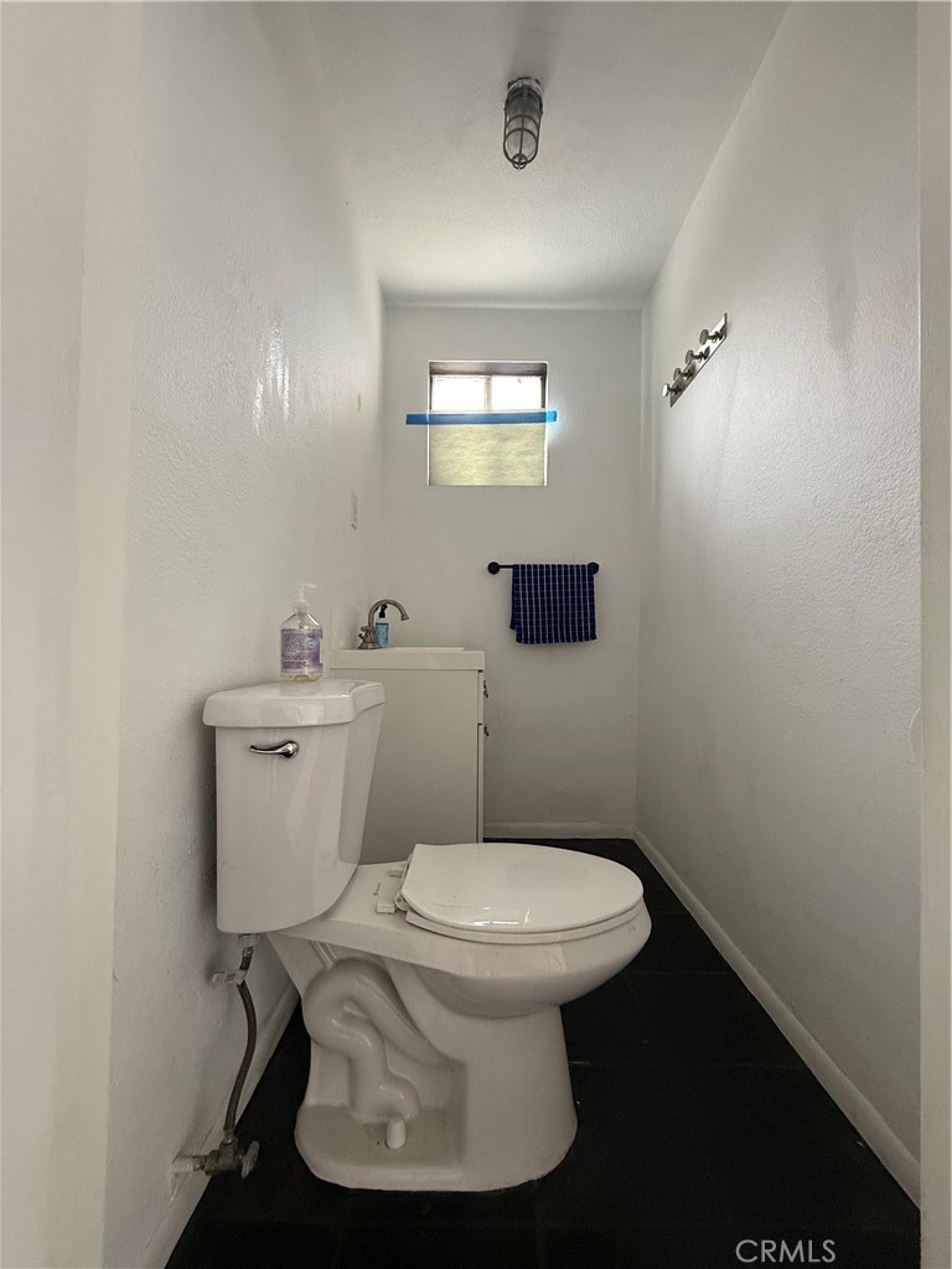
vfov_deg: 102.1
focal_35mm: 14
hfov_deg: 85.7
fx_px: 513
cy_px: 634
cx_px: 476
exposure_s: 1/70
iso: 400
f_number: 2.2
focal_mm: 2.22
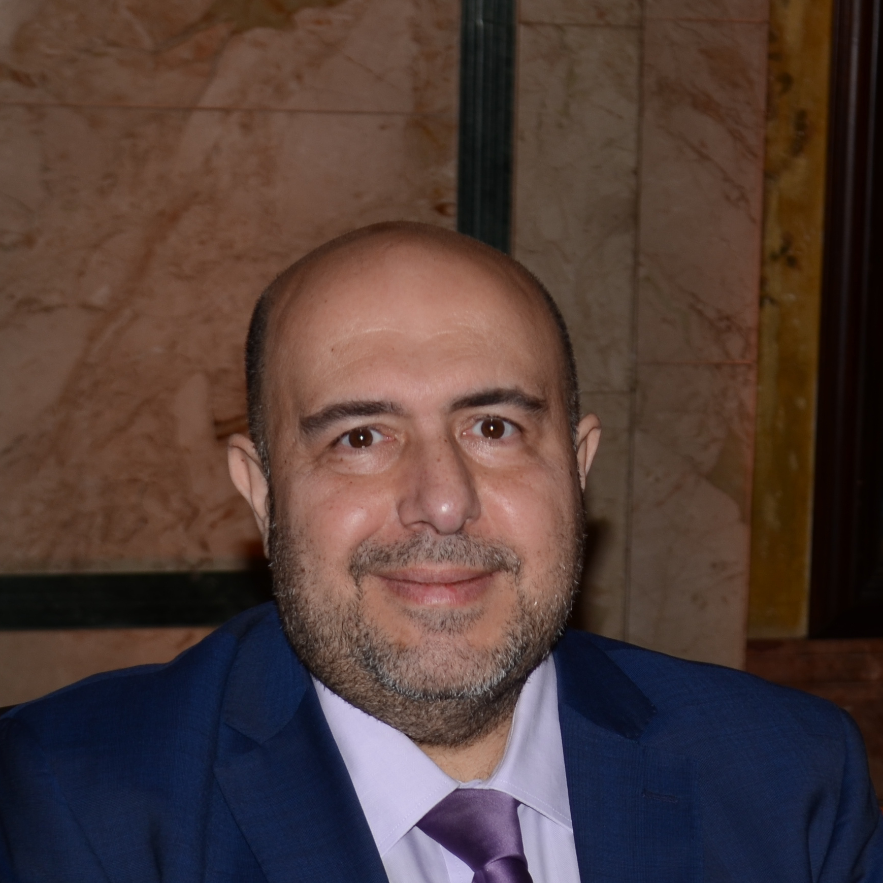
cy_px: 676
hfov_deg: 12.6
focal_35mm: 137
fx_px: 3954
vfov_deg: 12.7
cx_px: 927
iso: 100
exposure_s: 1/250
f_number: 4.5
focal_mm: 38
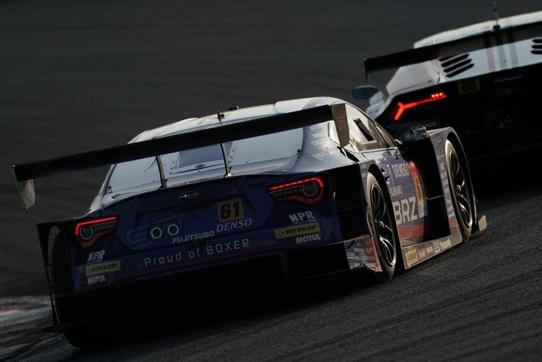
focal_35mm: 459
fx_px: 6910
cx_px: 271
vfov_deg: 3.0
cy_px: 181
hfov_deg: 4.5
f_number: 6.3
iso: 200
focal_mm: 459
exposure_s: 1/1000
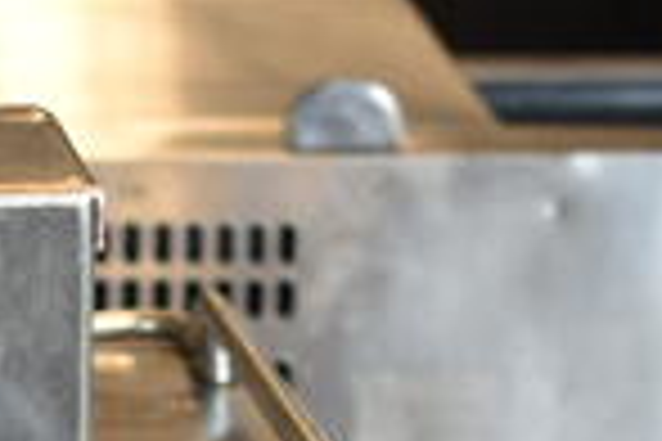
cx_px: -221
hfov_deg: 11.1
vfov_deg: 7.4
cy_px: 724
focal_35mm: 181
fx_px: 3330
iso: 250
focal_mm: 29
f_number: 4.2
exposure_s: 1/50
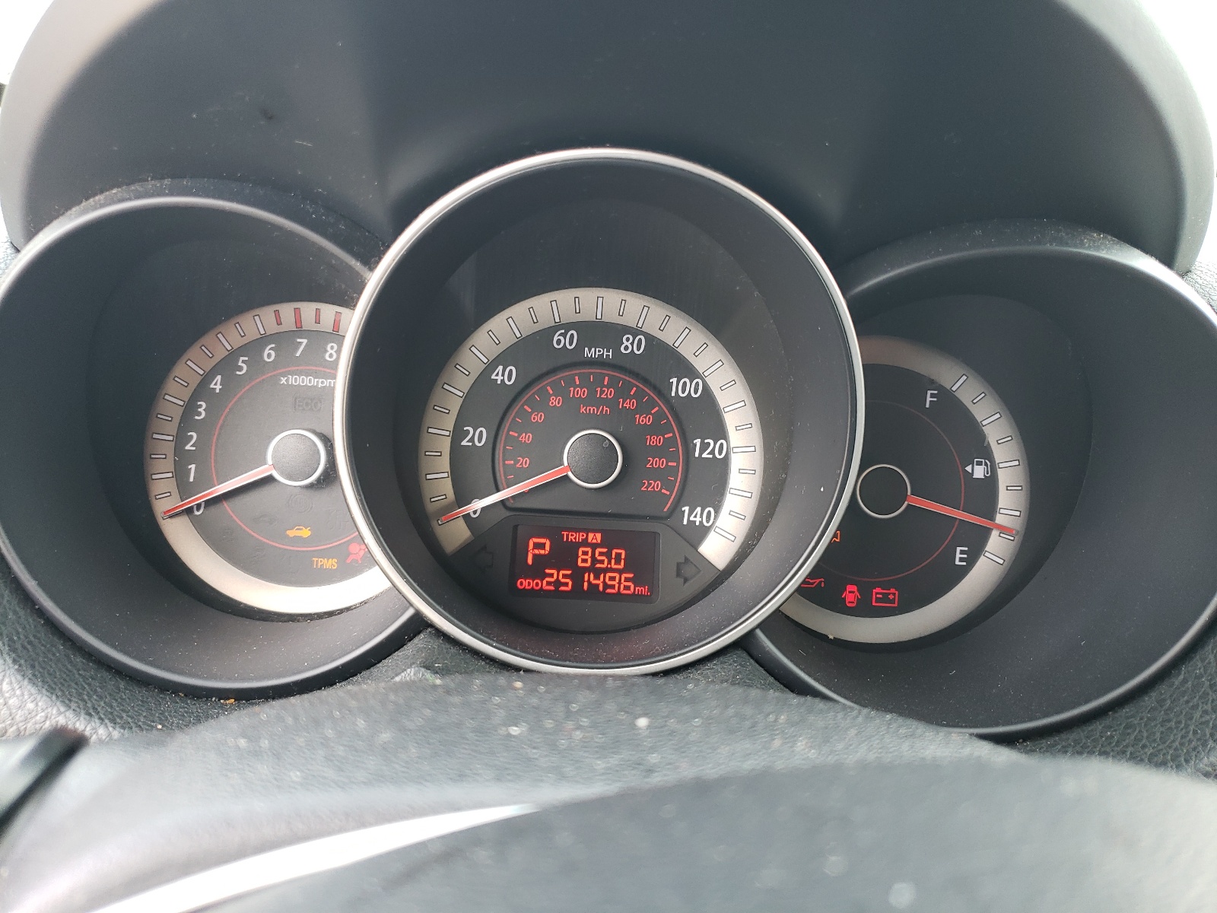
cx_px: 608
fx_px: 914
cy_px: 456
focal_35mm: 26
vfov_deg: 53.1
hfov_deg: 67.3
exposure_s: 1/50
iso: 79
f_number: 1.5
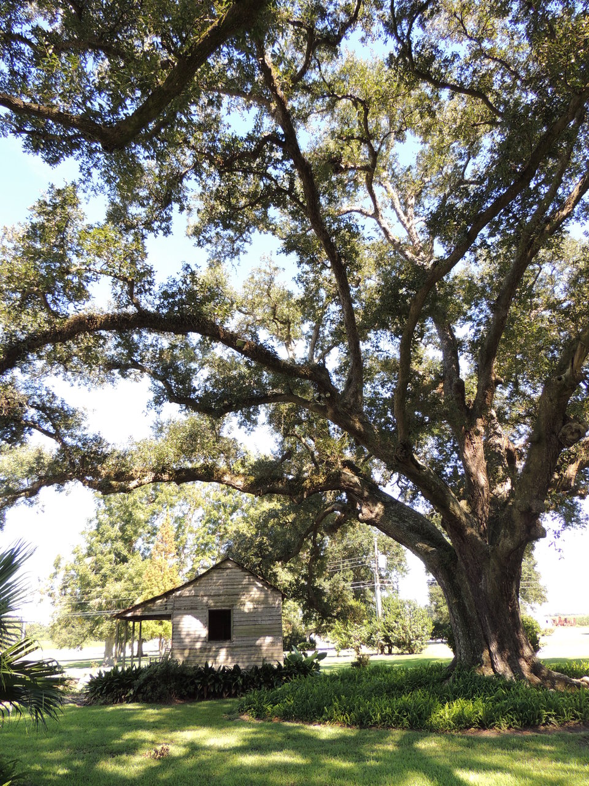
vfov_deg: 71.6
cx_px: 294
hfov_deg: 56.8
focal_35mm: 24
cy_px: 393
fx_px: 544
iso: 100
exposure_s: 1/160
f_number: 3
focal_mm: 4.3
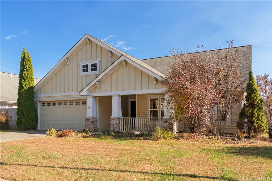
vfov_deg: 47.9
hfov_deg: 67.4
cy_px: 90
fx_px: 204
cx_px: 136
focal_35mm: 27
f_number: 7.1
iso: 200
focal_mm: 27
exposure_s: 1/640
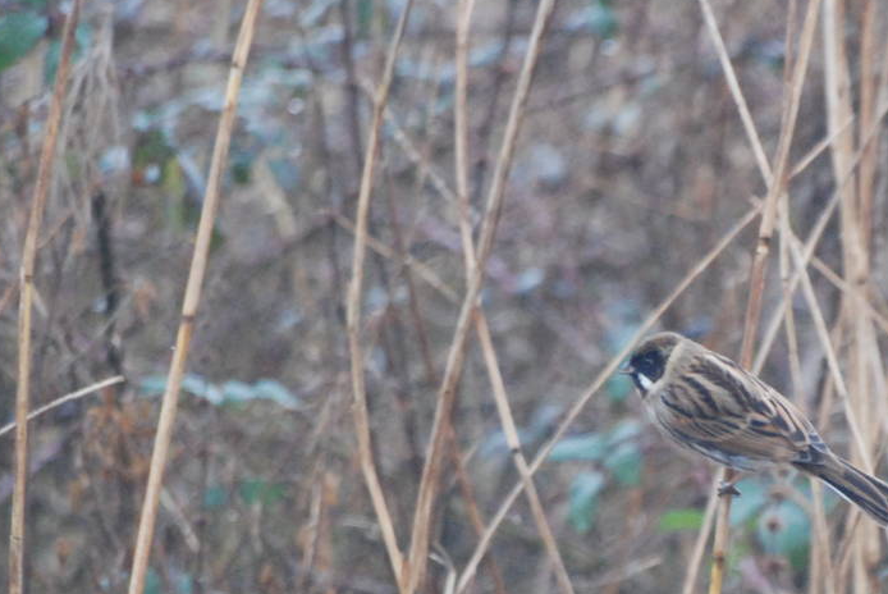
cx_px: 701
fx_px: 25625
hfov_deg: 2.0
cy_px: 422
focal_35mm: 1038
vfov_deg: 1.3
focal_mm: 300
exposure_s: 1/160
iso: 1600
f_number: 5.6
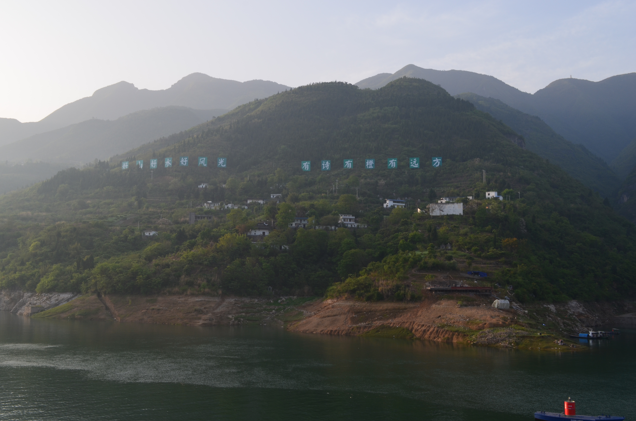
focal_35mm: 36
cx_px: 318
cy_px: 210
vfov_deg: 36.7
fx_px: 635
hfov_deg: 53.2
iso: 200
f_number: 10
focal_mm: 24
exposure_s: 1/80
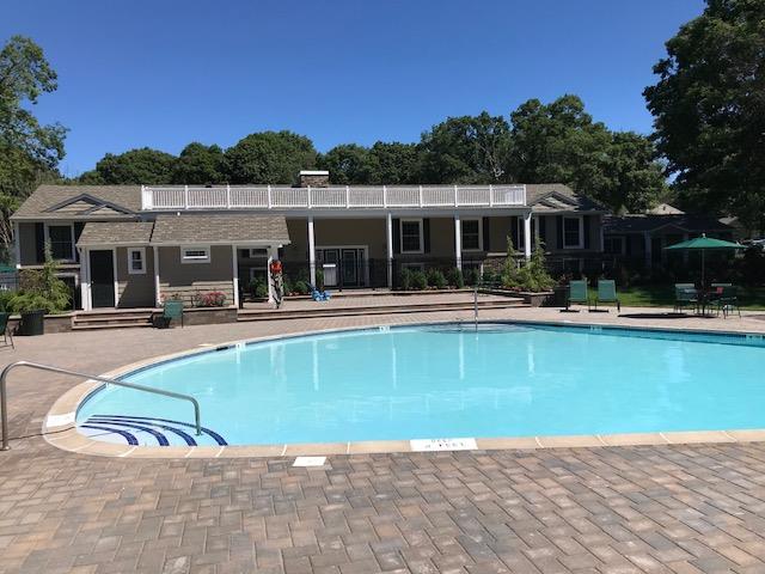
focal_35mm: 28
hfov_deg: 63.4
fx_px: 619
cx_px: 382
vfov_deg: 49.7
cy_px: 287
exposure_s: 1/3690
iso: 20
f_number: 1.8
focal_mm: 3.99
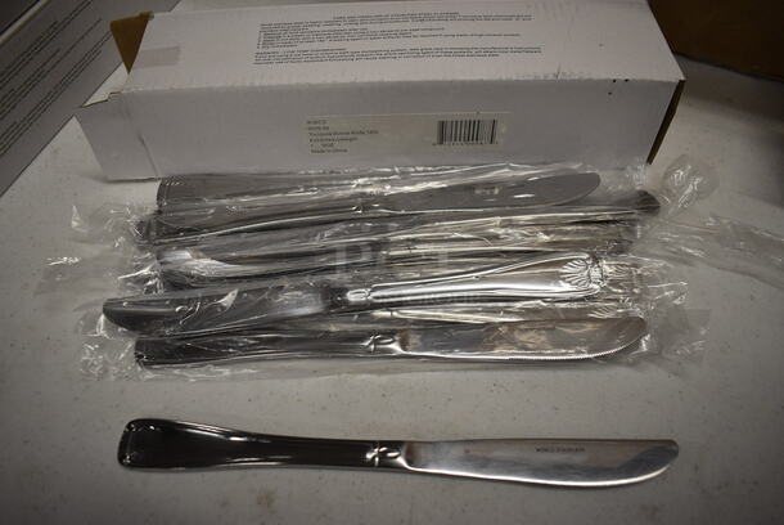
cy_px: 262
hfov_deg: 67.3
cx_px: 392
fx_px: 589
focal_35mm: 27
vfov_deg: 48.0
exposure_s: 1/250
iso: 800
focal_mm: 18
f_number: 3.5
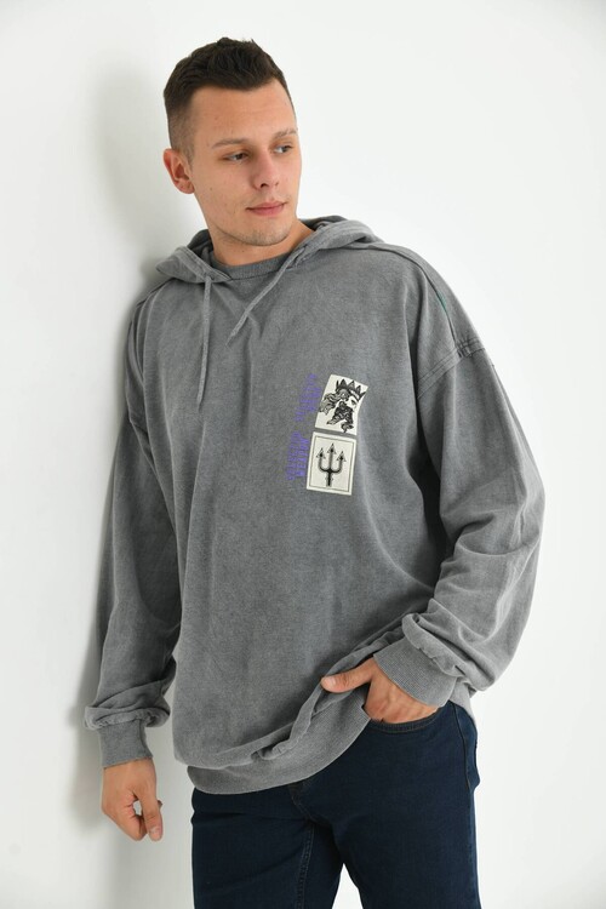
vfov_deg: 36.2
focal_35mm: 55
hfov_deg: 24.6
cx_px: 303
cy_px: 454
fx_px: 1389
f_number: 5.6
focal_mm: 55
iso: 160
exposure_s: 1/125
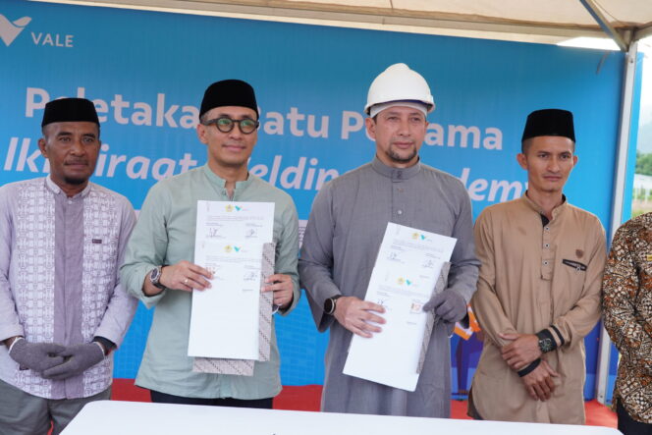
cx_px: 326
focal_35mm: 51
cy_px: 218
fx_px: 924
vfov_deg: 26.5
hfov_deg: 38.9
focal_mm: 34
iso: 640
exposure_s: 1/125
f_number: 5
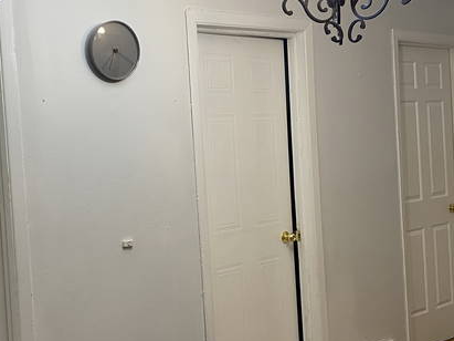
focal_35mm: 50
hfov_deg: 37.8
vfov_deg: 29.1
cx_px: 158
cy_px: 186
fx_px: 656
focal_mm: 4.25
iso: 80
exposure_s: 1/60
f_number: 1.8
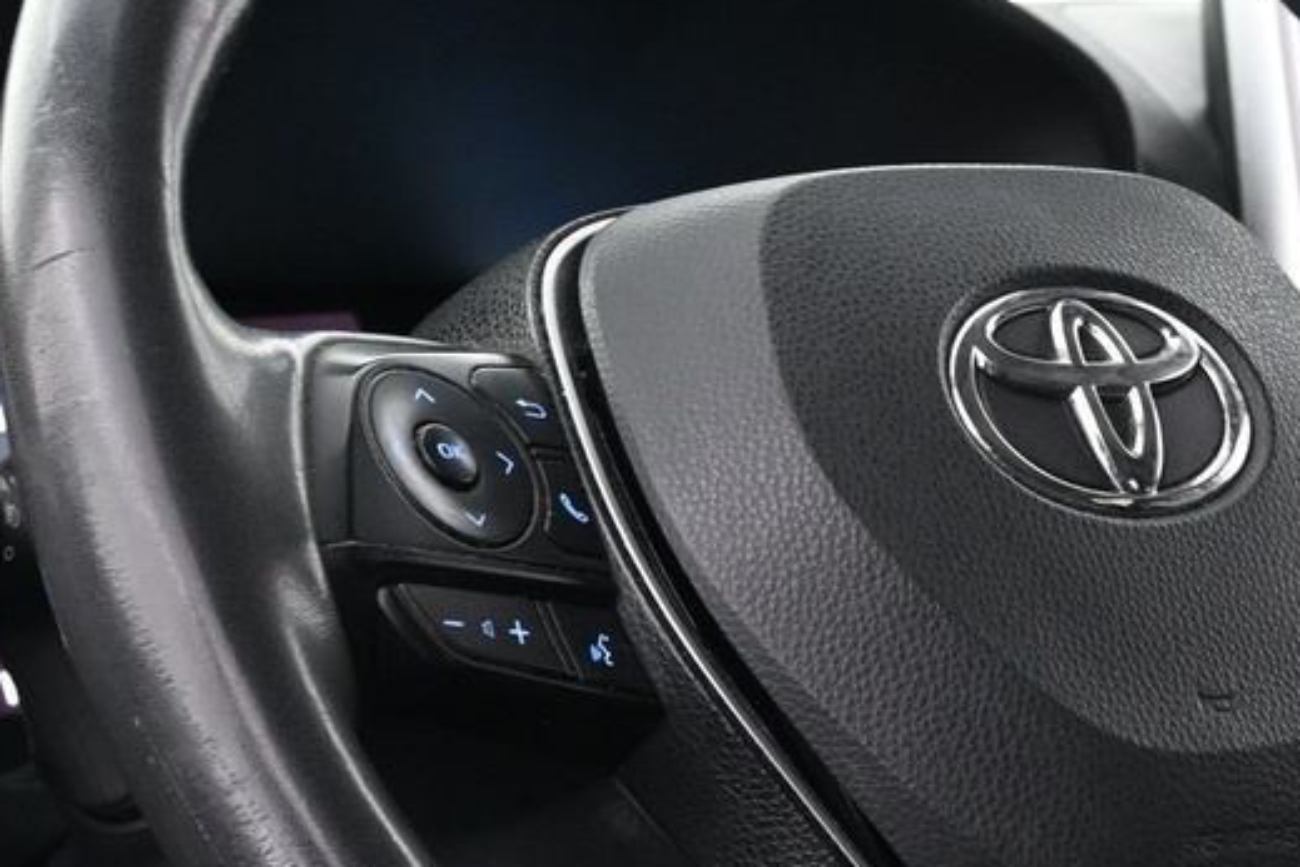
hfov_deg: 15.9
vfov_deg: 10.6
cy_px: 434
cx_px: 882
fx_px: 4650
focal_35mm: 129
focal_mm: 27.5
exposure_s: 1/13
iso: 1600
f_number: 4.5
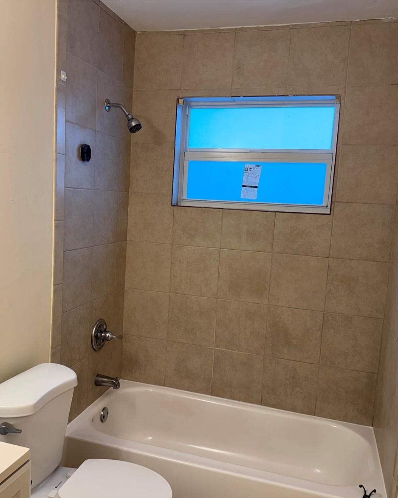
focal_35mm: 32
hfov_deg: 45.7
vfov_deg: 55.7
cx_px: 173
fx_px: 471
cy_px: 254
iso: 80
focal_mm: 6.76
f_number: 1.78
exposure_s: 1/120
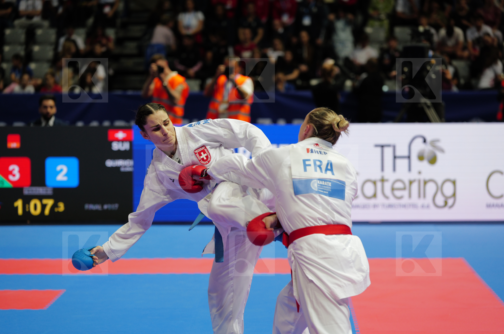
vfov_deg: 11.5
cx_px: 252
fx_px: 1663
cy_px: 167
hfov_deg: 17.2
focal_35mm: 119
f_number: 2.8
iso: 1600
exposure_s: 1/1000
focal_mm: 119
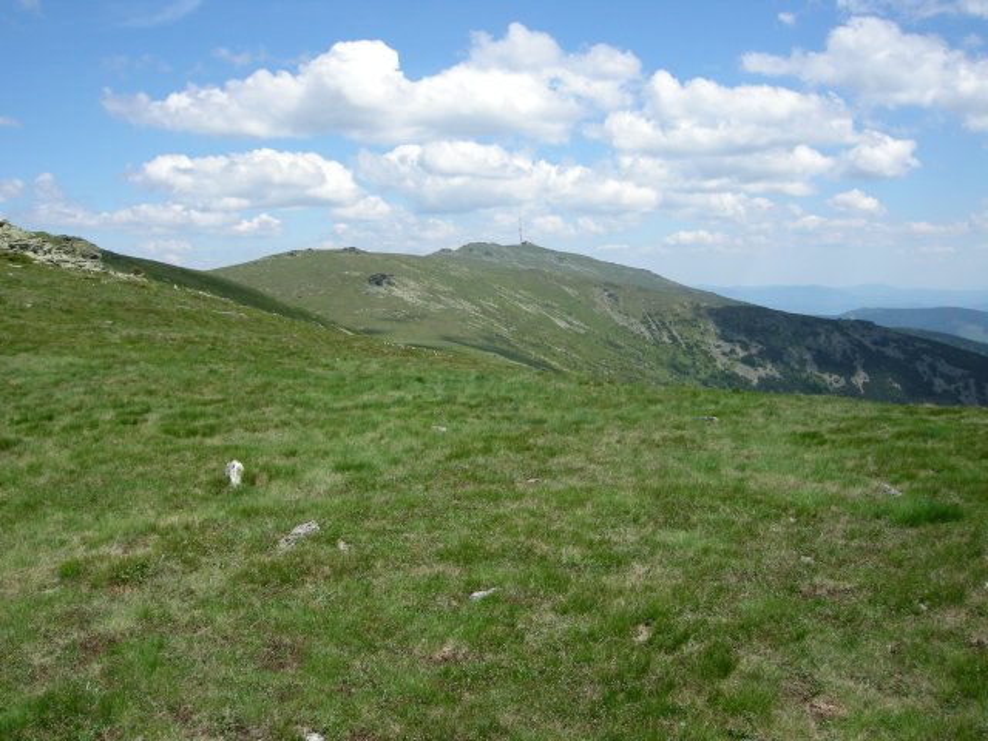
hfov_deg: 51.4
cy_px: 370
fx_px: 1028
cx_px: 494
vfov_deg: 39.7
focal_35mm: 36
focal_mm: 7.5
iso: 100
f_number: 6.1
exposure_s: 1/380
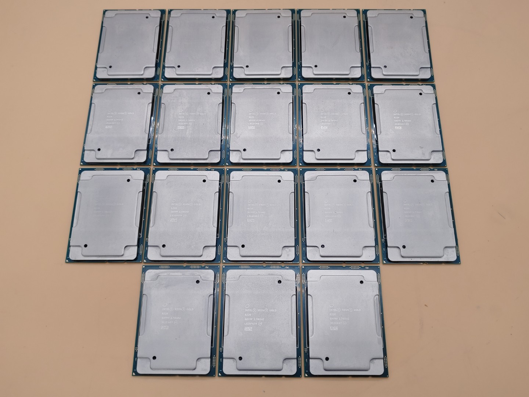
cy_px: 198
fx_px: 474
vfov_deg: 45.4
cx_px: 264
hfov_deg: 58.4
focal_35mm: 31
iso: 50
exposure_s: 1/150
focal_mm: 4.36
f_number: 1.8
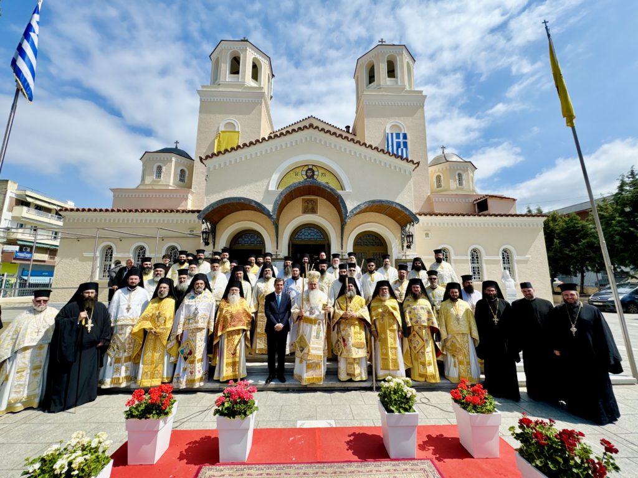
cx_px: 319
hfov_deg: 102.1
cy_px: 239
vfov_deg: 85.7
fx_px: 258
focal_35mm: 14
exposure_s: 1/2028
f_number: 2.2
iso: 40
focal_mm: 2.22
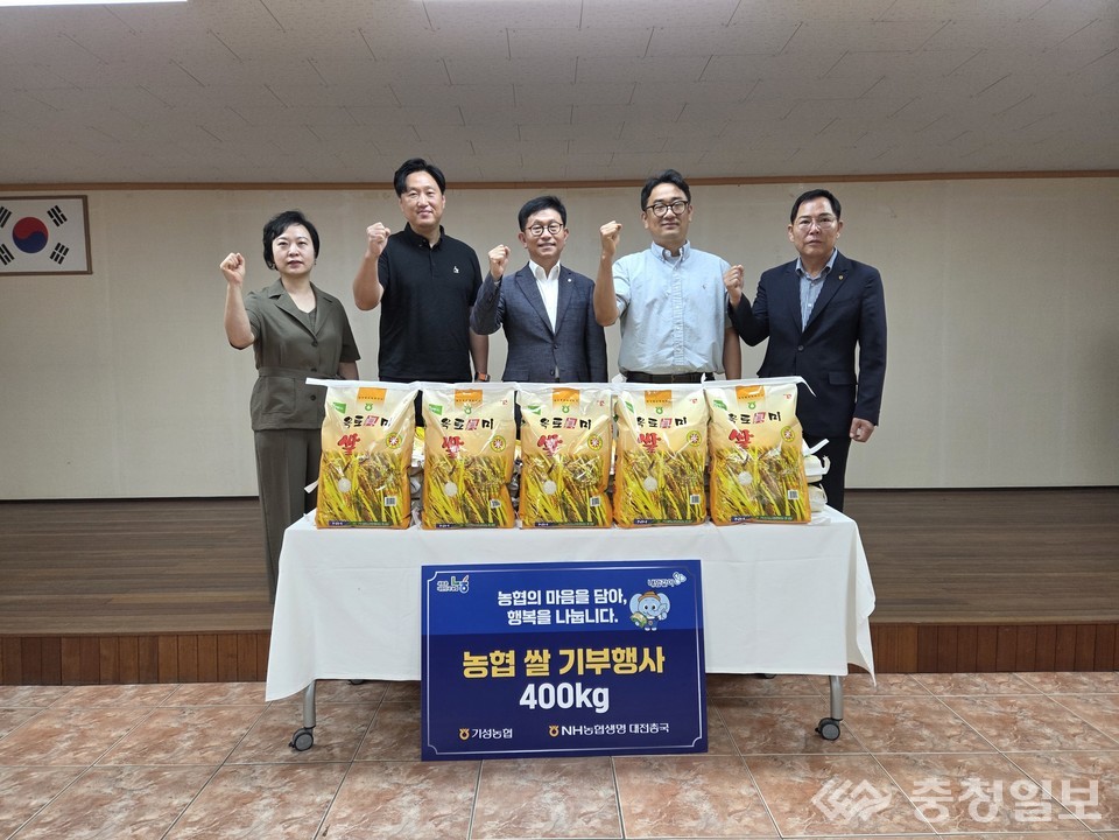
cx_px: 560
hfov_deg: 73.9
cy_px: 420
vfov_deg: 58.9
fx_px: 744
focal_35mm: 23
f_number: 1.8
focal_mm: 5.4
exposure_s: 1/120
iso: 160
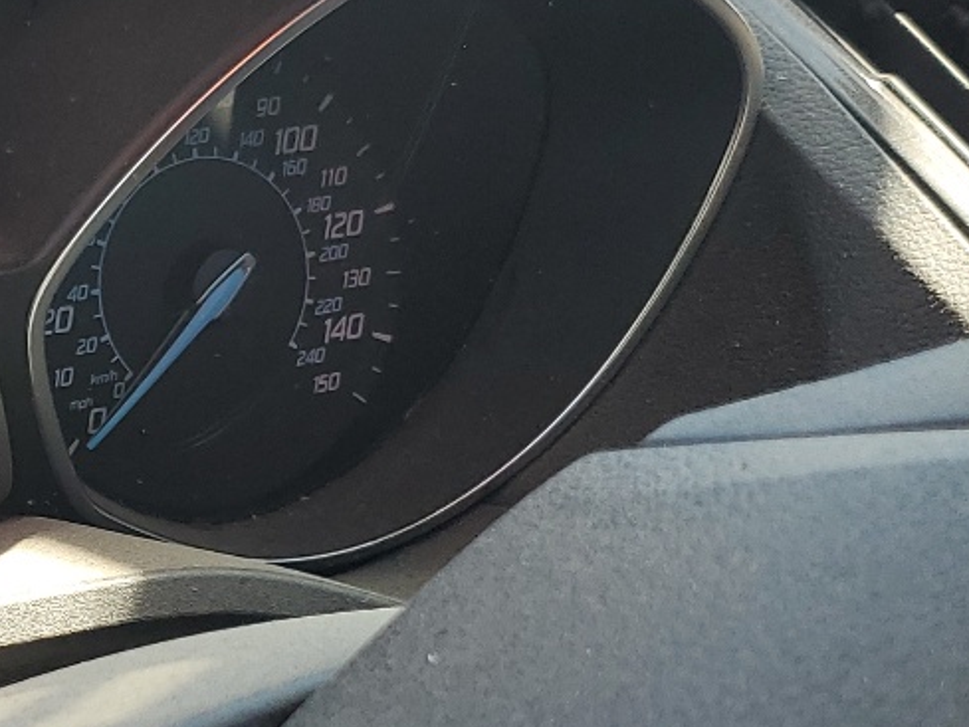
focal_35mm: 85
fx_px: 2380
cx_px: 71
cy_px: 580
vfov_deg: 17.2
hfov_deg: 22.4
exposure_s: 1/333
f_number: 1.5
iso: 50
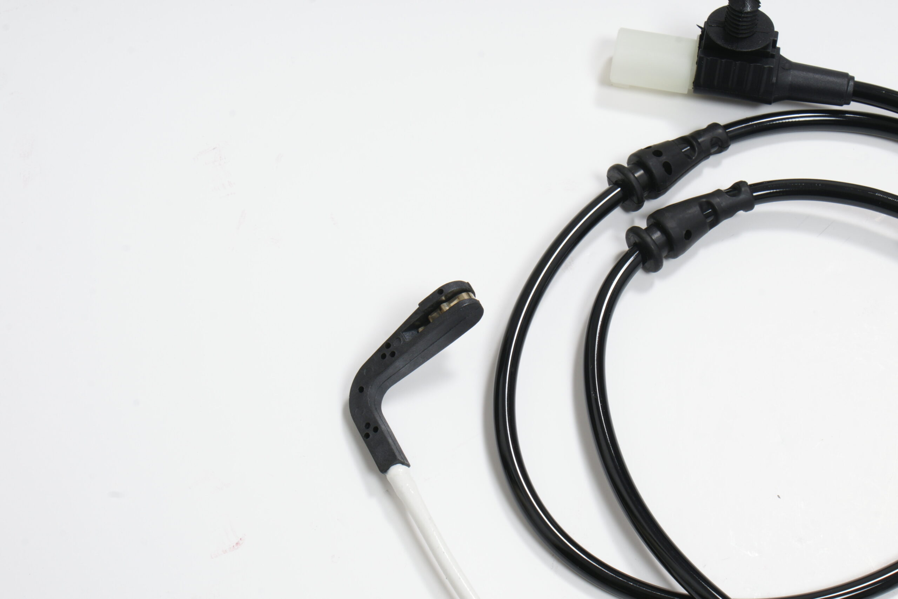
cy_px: 300
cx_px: 449
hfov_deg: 24.6
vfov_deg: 16.6
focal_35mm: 82
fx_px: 2058
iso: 125
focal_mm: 55
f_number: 20
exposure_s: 1/250
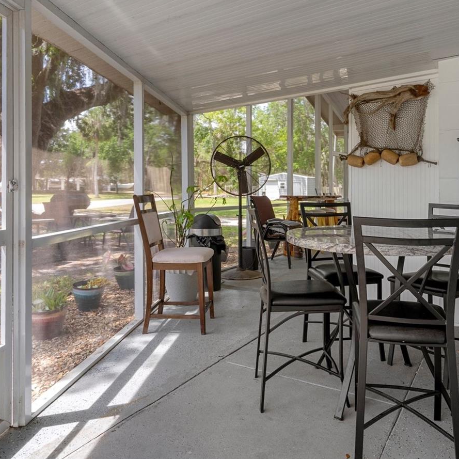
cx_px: 274
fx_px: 390
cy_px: 204
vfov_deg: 60.8
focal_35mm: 26
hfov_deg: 60.5
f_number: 9
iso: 320
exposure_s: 1/30
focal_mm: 17
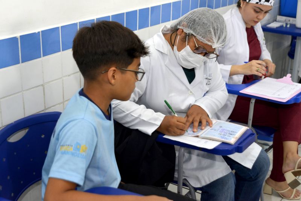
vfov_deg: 26.0
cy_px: 100
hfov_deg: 38.2
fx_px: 435
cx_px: 150
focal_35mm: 52
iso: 1250
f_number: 4.8
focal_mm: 52
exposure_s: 1/125
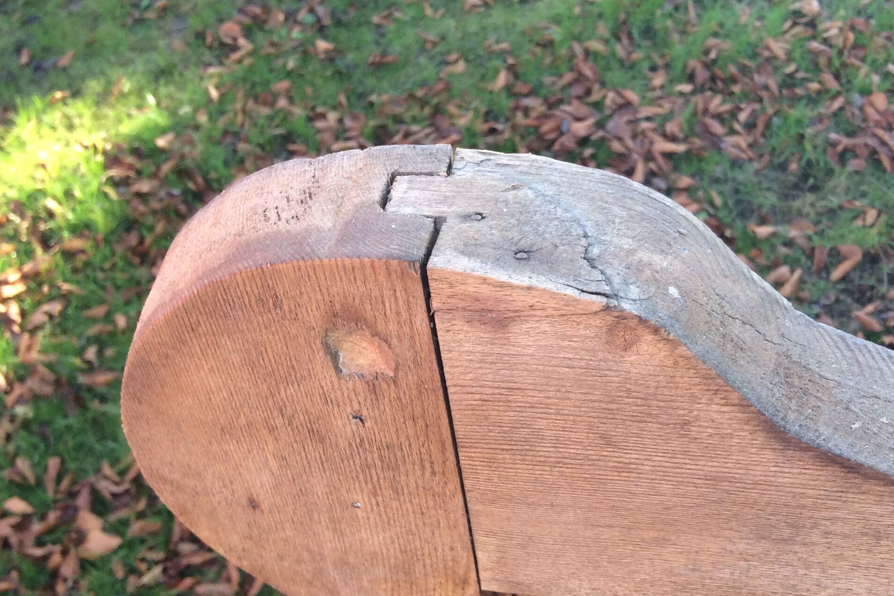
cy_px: 319
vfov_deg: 29.9
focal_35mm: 45
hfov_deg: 43.5
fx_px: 1117
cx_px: 502
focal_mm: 3.3
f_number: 2.4
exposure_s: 1/100
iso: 50
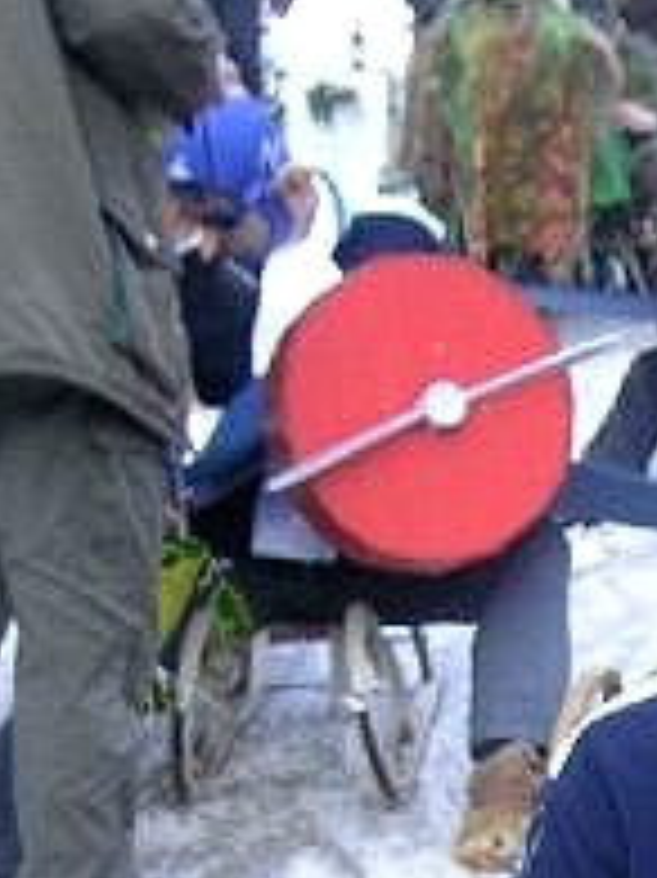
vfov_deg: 17.0
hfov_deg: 12.7
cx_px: 742
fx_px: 2888
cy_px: 828
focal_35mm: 114
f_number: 2.8
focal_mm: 5.7
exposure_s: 1/45
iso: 80
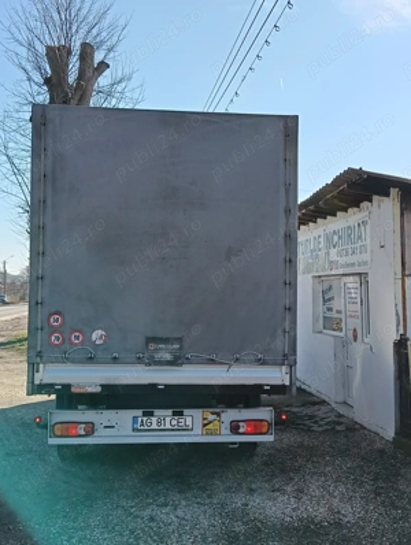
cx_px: 206
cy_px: 272
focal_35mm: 42
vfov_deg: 44.7
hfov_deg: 34.5
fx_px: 663
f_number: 1.8
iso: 64
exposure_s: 1/535
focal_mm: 3.98
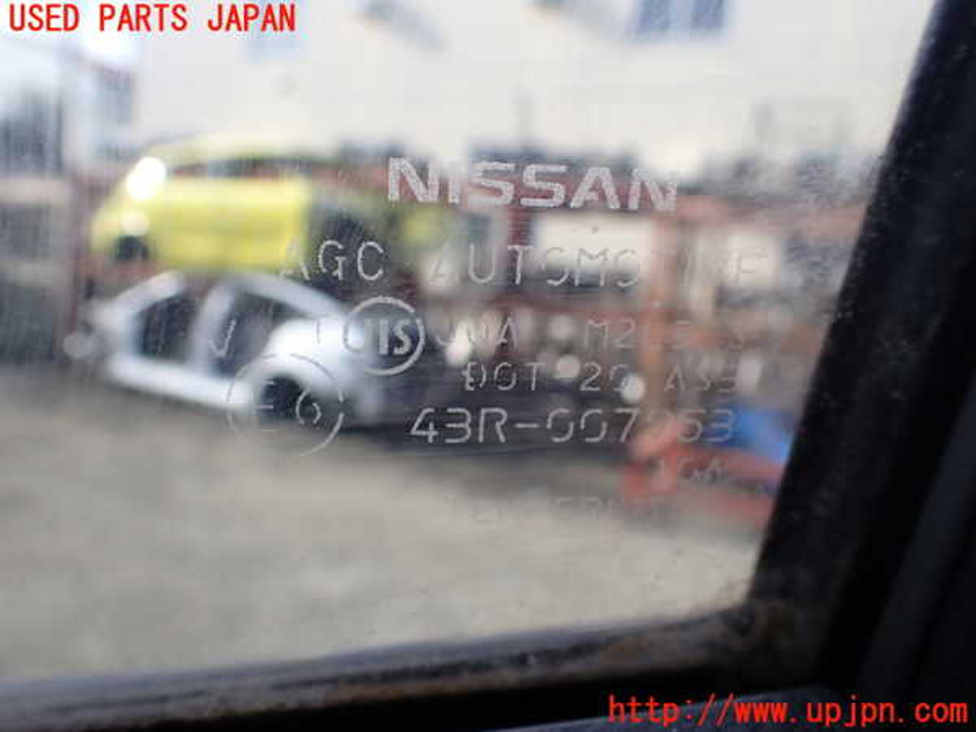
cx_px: 488
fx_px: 846
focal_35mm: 30
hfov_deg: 60.0
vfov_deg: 46.8
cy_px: 366
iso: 100
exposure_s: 1/160
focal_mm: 5.4
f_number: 3.2
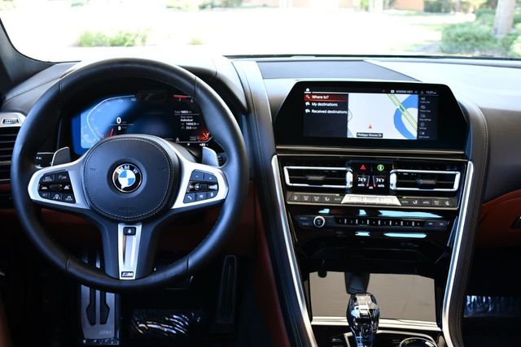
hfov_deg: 48.4
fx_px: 579
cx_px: 260
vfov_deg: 33.4
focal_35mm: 40
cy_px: 174
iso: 800
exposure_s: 1/200
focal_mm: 20
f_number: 3.8
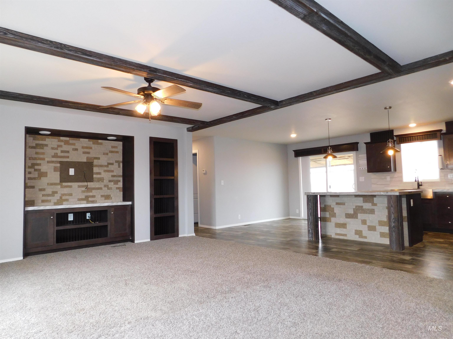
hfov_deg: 73.9
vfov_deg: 58.9
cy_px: 170
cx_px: 226
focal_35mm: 23
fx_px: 301
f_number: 3
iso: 200
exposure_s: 1/30
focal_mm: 4
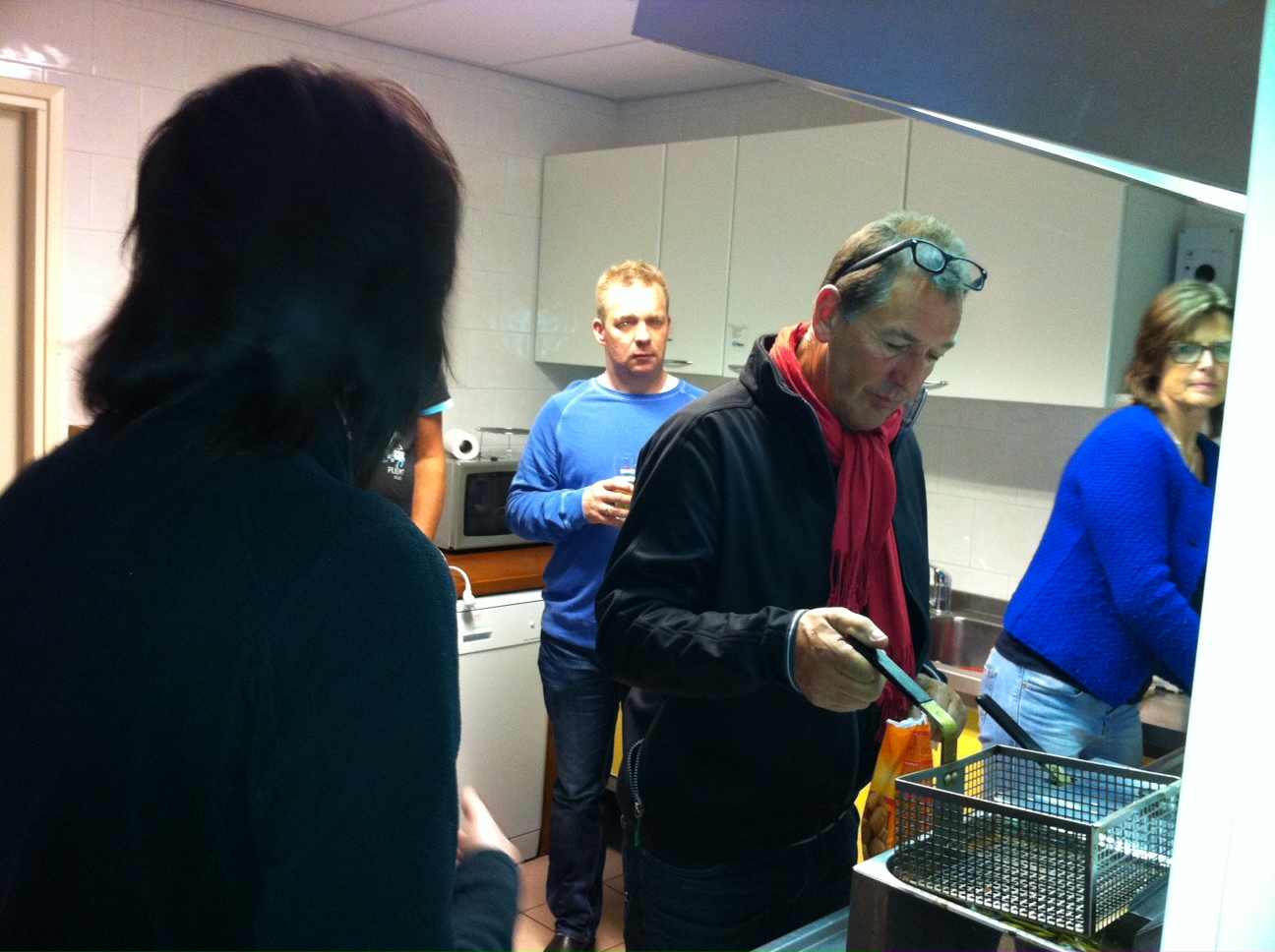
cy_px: 476
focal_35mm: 35
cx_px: 638
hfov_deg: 52.7
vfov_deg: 40.6
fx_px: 1287
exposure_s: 1/15
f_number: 2.8
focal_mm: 3.85
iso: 250
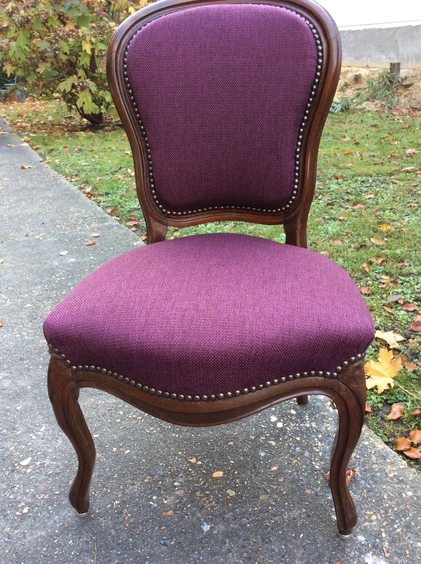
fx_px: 520
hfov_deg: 44.1
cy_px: 282
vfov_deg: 56.9
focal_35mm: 32
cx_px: 210
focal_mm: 3.3
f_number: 2.4
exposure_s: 1/33
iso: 40
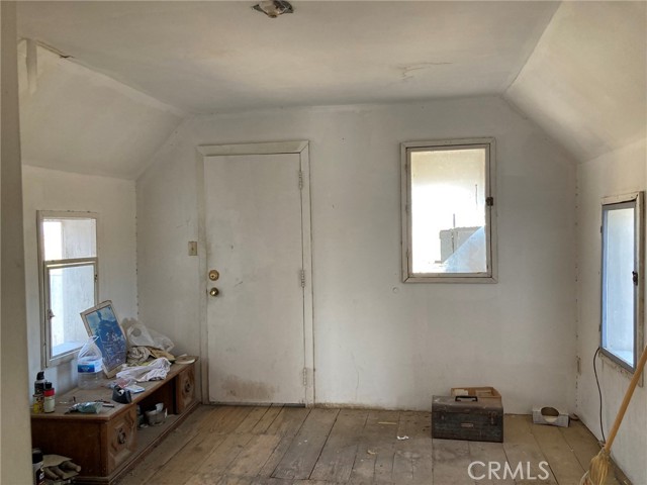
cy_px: 242
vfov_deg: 49.7
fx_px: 523
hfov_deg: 63.4
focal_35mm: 28
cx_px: 324
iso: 80
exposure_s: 1/81
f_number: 1.8
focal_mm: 3.99
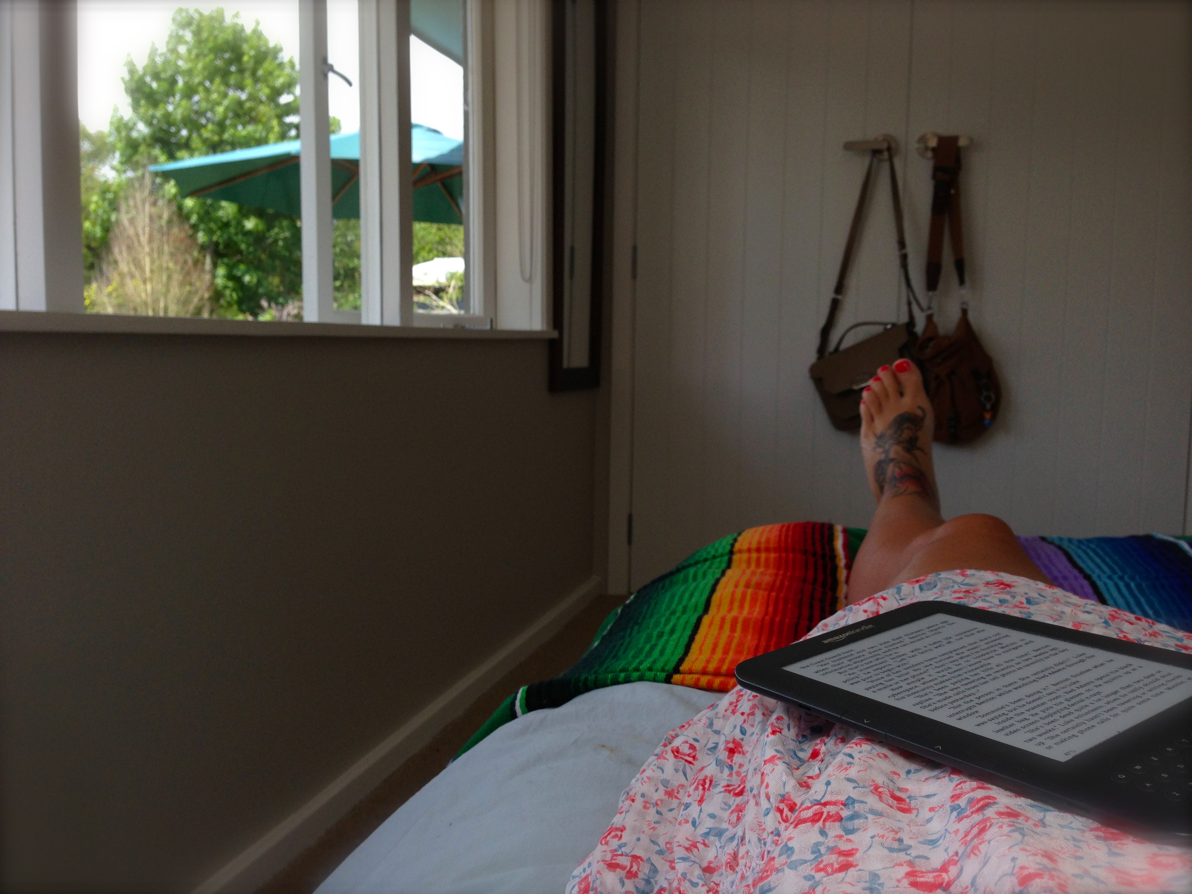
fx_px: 1136
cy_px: 447
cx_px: 596
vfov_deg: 42.9
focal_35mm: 33
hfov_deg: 55.4
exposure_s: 1/484
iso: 50
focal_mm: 4.13
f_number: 2.4
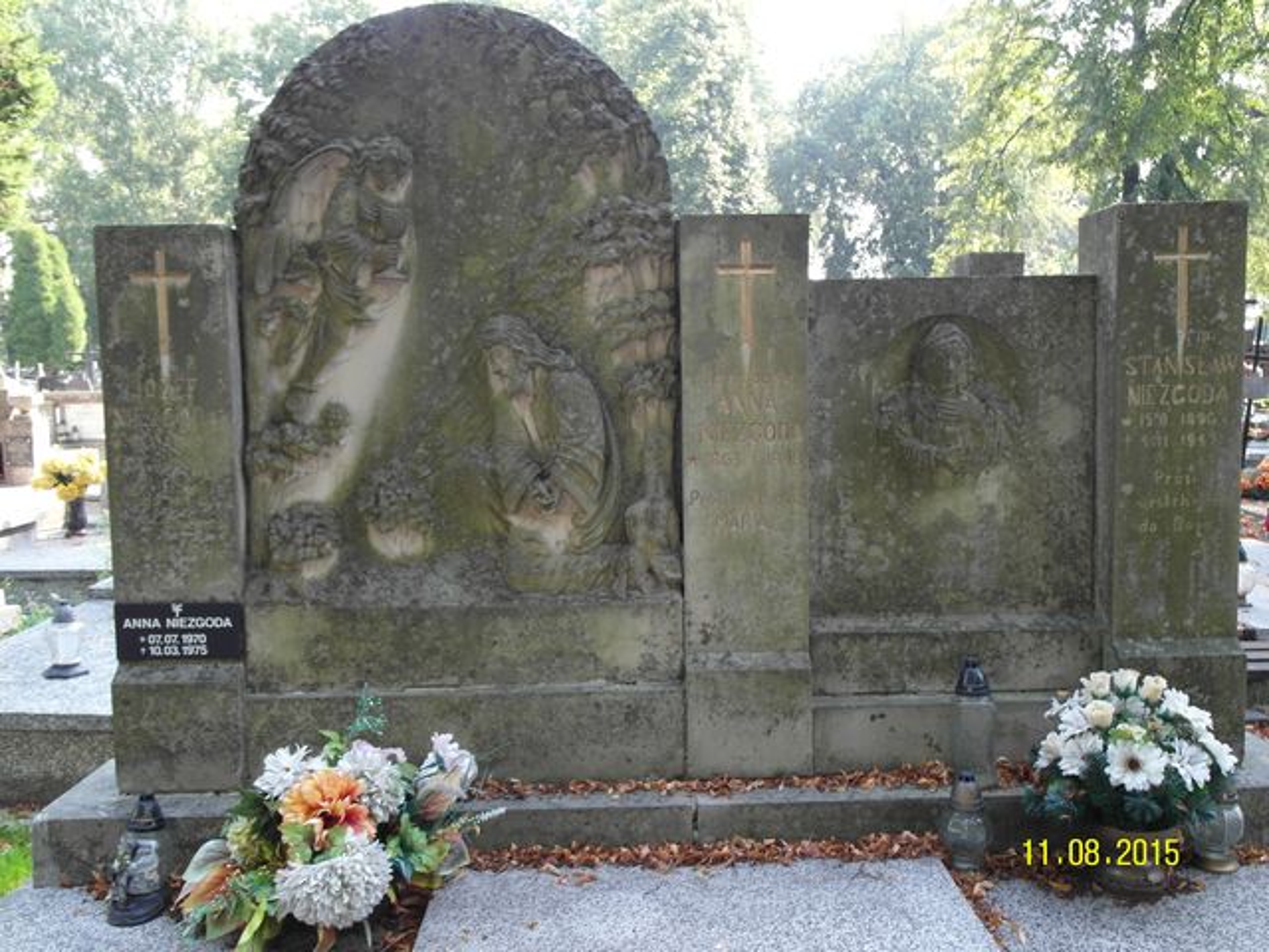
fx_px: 880
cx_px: 634
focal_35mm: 24
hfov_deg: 71.6
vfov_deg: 56.8
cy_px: 476
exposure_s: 1/45
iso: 100
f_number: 3.6
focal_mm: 5.2
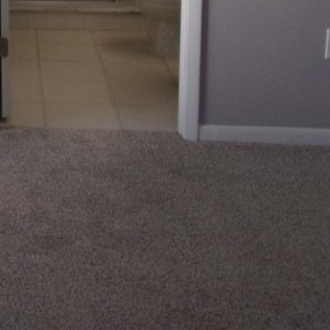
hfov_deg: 19.0
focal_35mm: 79
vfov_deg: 20.2
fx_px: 852
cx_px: -175
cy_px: -92
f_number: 3.3
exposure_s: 1/40
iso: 80
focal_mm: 4.3
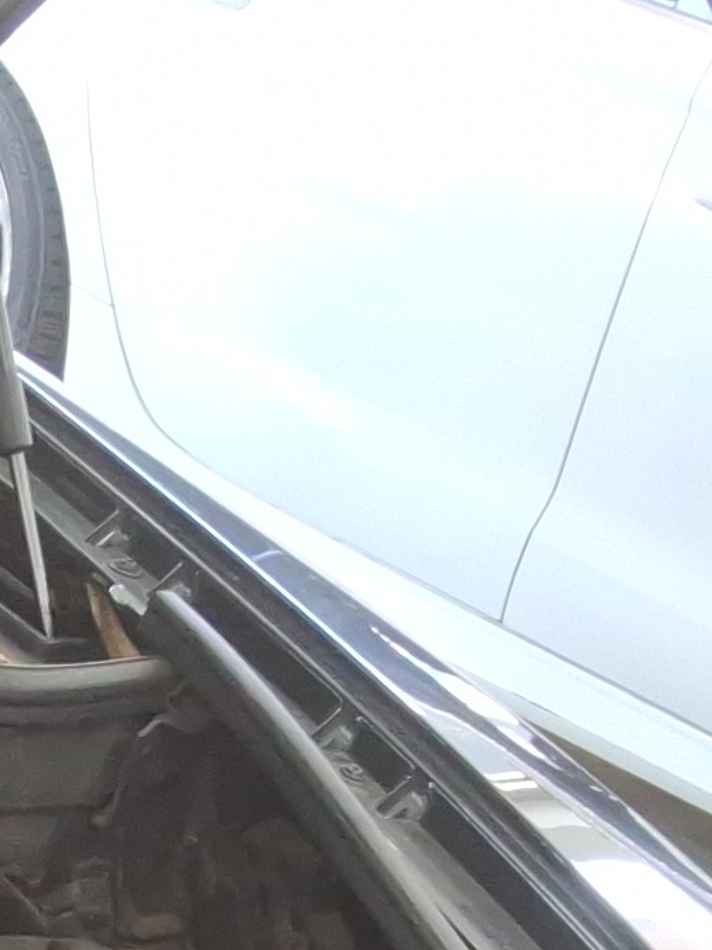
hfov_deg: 10.2
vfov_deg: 14.1
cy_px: 1369
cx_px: -833
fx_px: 3620
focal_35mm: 132
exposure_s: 1/60
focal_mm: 2.91
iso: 56
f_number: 1.9
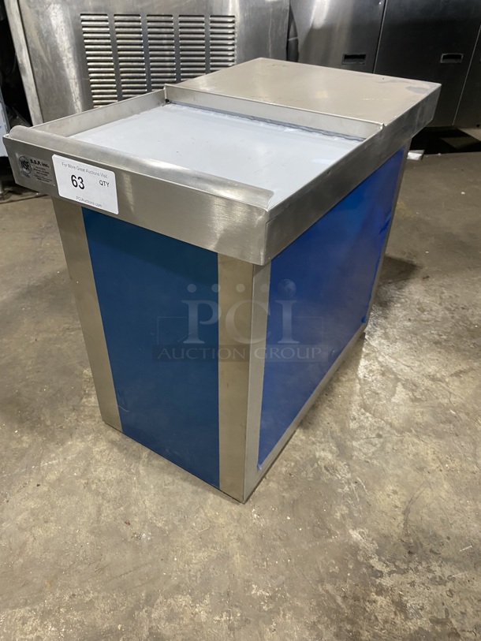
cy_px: 320
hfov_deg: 53.1
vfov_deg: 67.3
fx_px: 482
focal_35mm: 26
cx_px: 240
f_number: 1.8
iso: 250
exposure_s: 1/60
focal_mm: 4.25
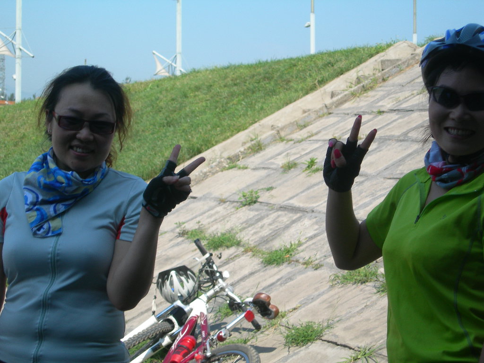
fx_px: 1440
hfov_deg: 19.1
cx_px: 242
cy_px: 182
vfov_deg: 14.4
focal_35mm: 103
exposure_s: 1/323
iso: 50
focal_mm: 21.3
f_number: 4.6
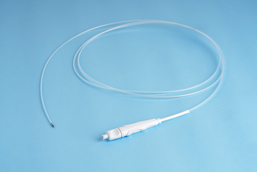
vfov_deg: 13.0
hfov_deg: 19.5
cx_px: 128
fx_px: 750
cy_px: 86
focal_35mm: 105
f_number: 18
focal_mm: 70
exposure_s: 1/160
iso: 100
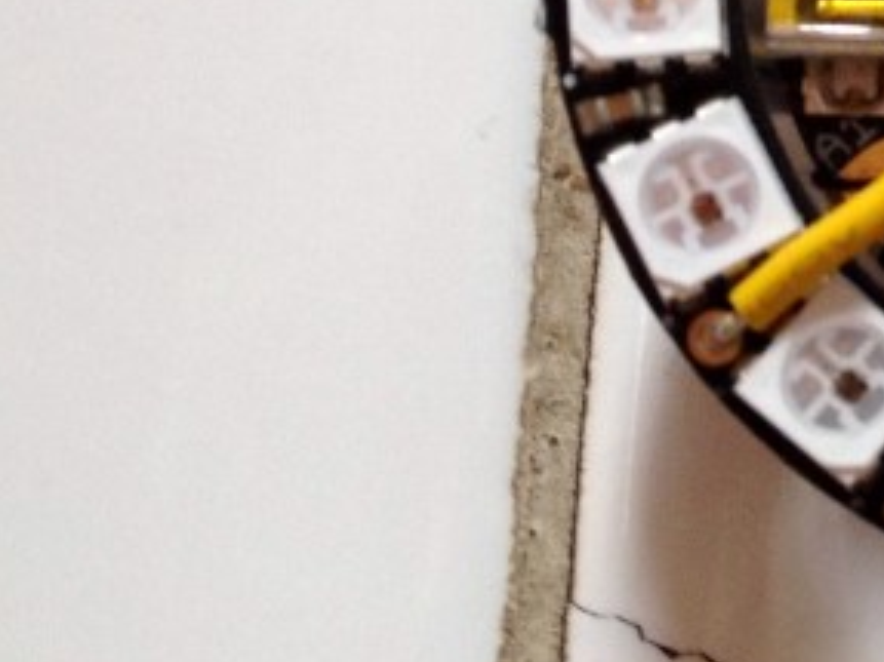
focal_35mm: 125
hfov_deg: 15.0
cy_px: -142
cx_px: 1198
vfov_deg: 11.6
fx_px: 3191
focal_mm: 4.28
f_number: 2.4
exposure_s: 1/20
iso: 100
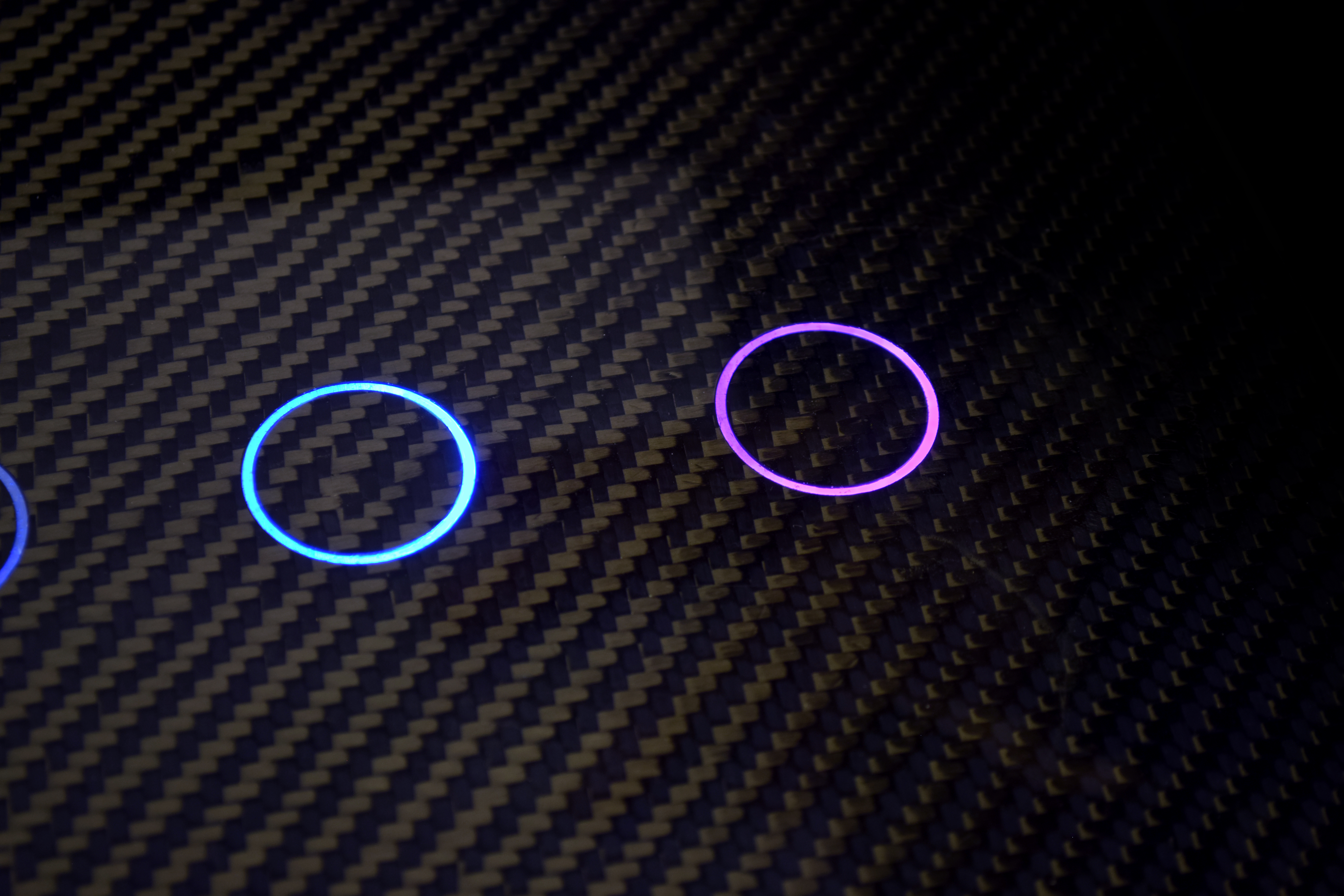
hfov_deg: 27.0
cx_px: 672
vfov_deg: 18.2
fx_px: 2800
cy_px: 448
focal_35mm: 75
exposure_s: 1/8
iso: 200
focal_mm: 50
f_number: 5.6
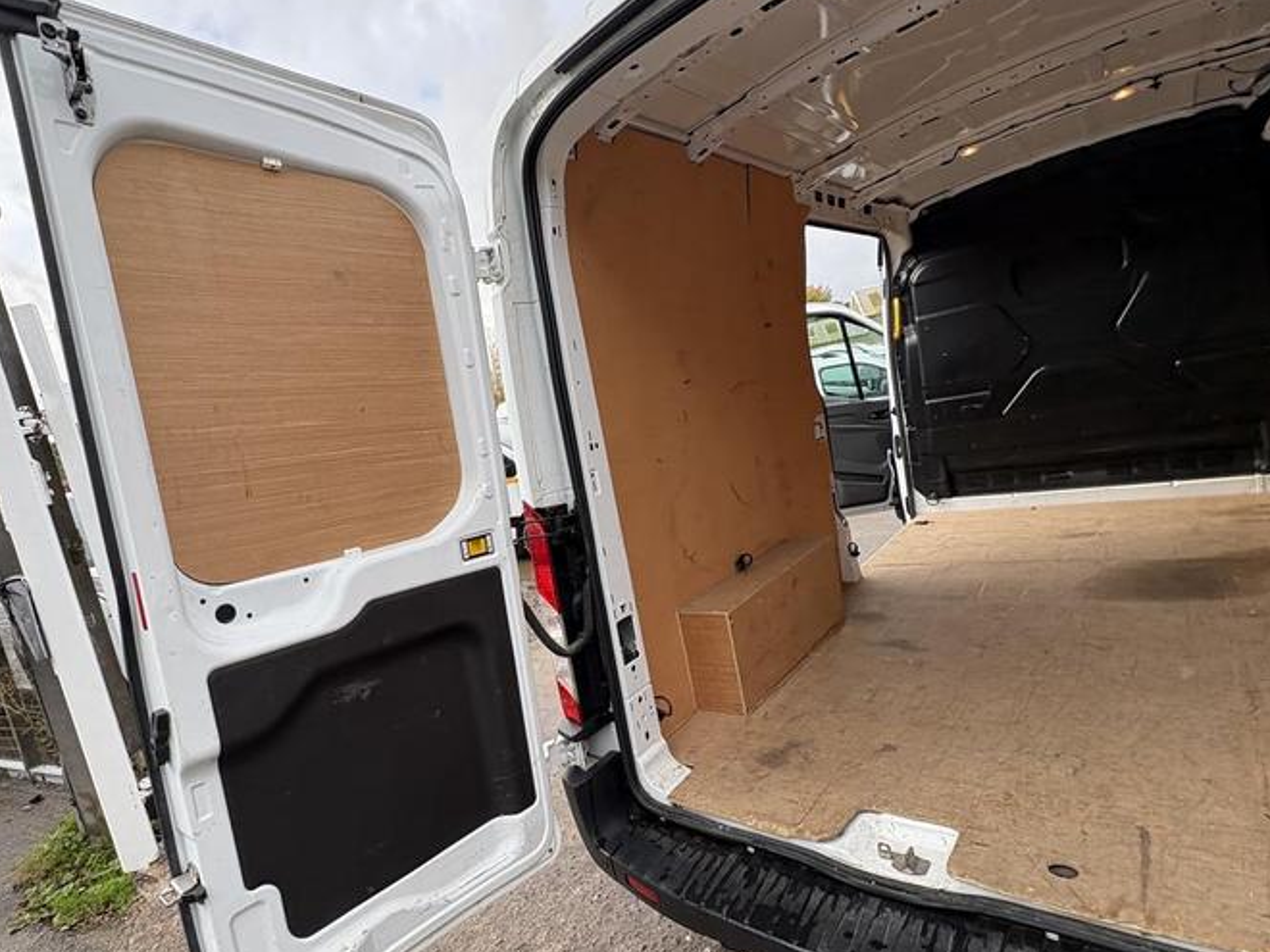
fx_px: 697
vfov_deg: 68.4
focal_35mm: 19
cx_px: 537
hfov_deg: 84.0
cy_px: 533
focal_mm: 2.22
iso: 50
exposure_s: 1/252
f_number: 2.2
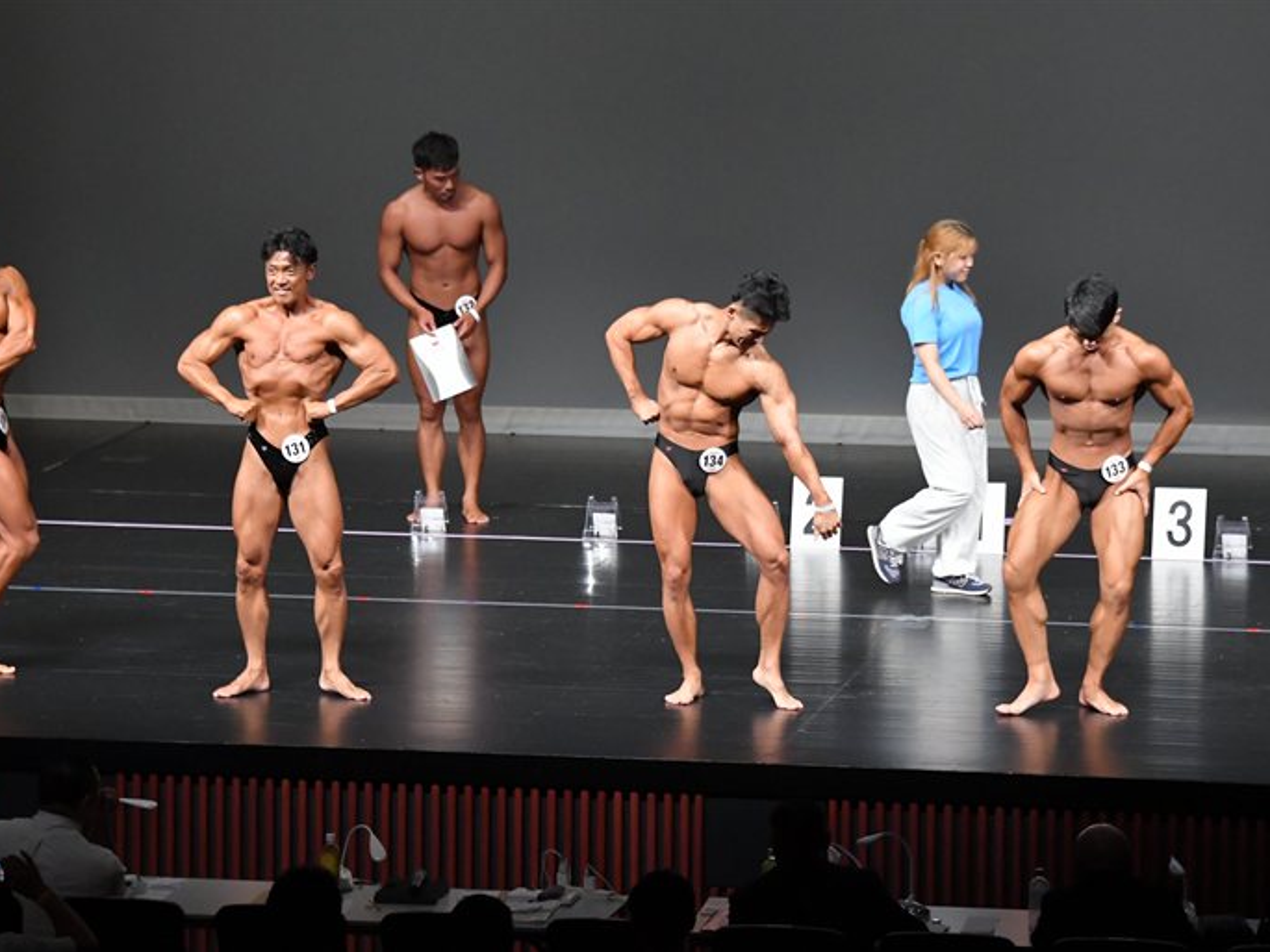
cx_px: 641
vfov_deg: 7.5
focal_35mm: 199
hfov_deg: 9.9
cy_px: 476
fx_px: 7302
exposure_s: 1/400
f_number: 5.6
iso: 5000
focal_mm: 122
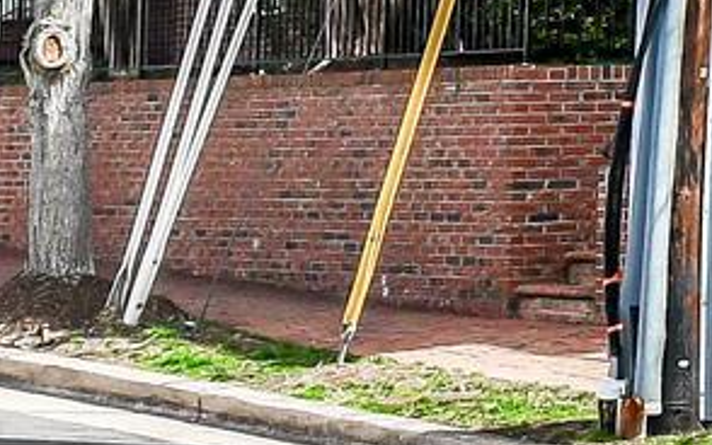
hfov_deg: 10.3
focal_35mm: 149
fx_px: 2892
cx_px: 2126
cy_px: -932
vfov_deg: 7.6
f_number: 8
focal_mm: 14
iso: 110
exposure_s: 1/250
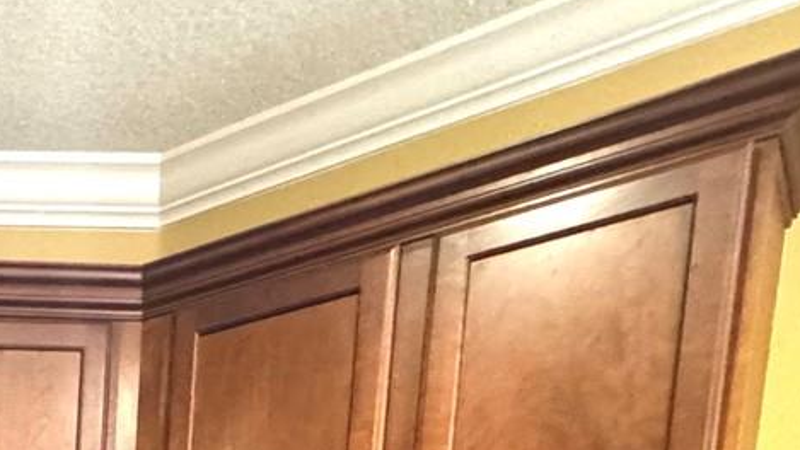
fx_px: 1103
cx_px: -229
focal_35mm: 52
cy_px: 920
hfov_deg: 31.3
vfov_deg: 16.7
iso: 800
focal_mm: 2.22
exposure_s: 1/60
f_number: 2.2
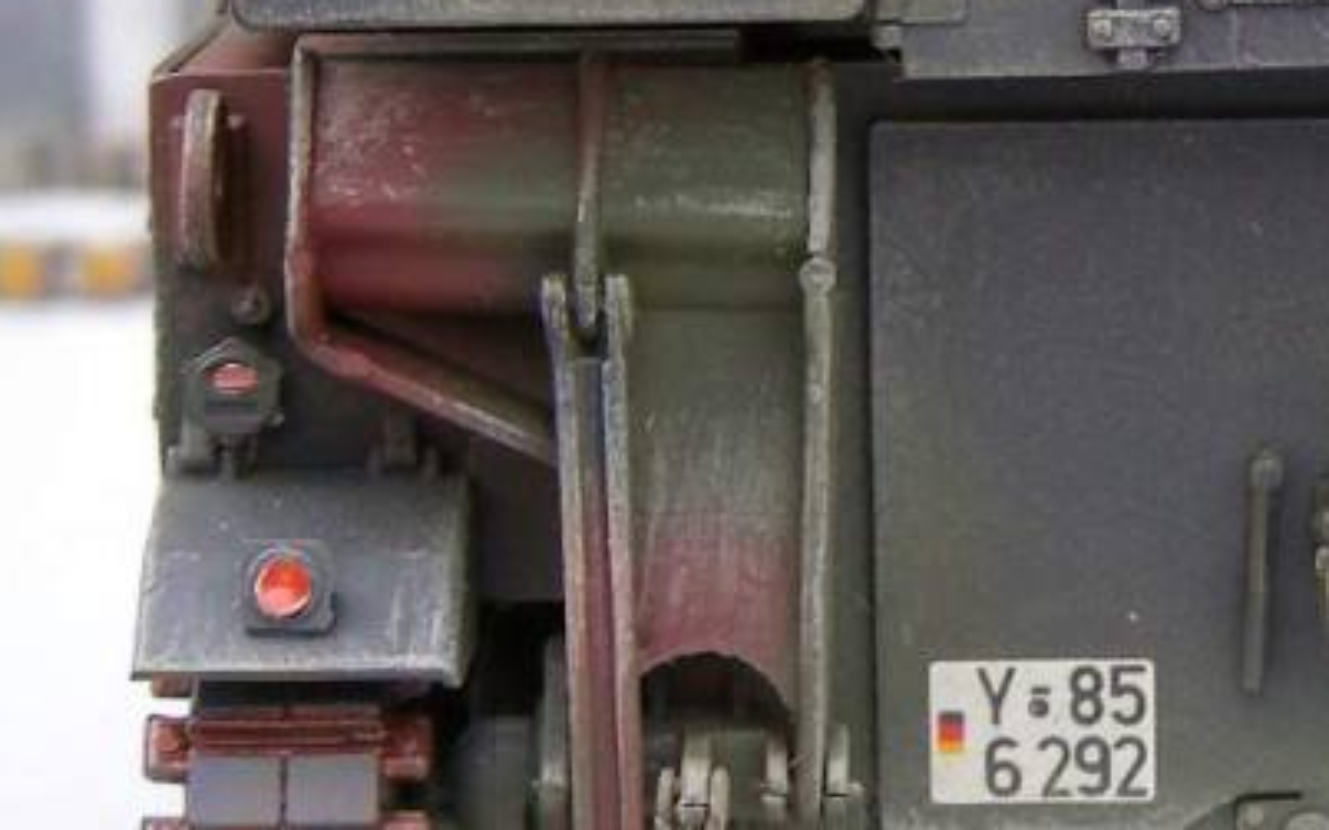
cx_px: 1157
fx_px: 6844
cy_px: 116
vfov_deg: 6.9
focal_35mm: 189
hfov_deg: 11.0
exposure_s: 1/9.8
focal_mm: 11.7
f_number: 3.5
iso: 50
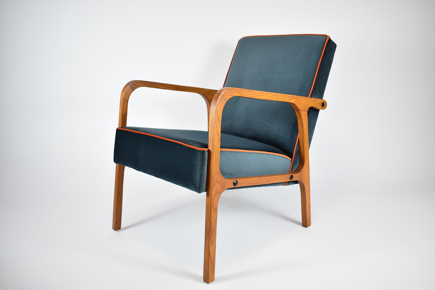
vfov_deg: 40.0
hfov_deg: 57.2
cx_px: 218
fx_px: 399
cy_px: 145
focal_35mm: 33
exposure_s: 1/125
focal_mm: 22
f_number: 4
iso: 800
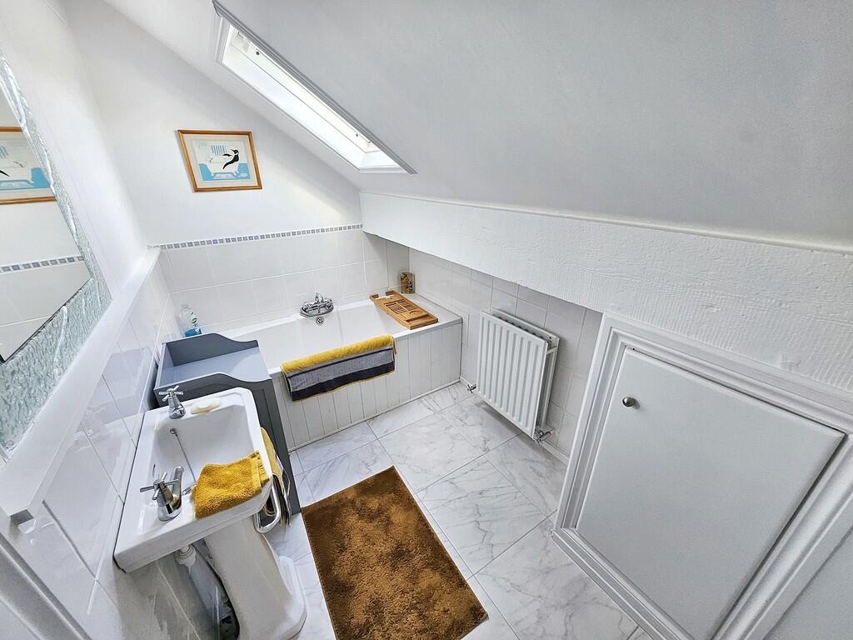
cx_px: 426
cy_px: 320
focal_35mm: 13
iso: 64
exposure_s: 1/50
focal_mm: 1.7
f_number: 2.2
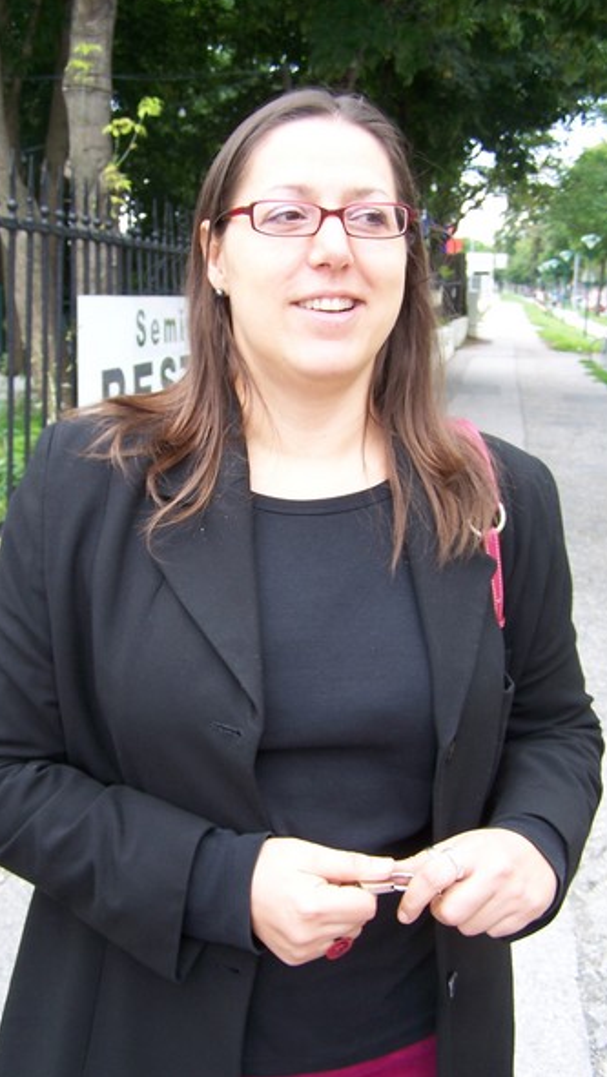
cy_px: 538
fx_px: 1200
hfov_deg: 28.3
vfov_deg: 48.3
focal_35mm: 42
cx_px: 226
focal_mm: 6.3
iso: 80
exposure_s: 1/50
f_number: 2.8
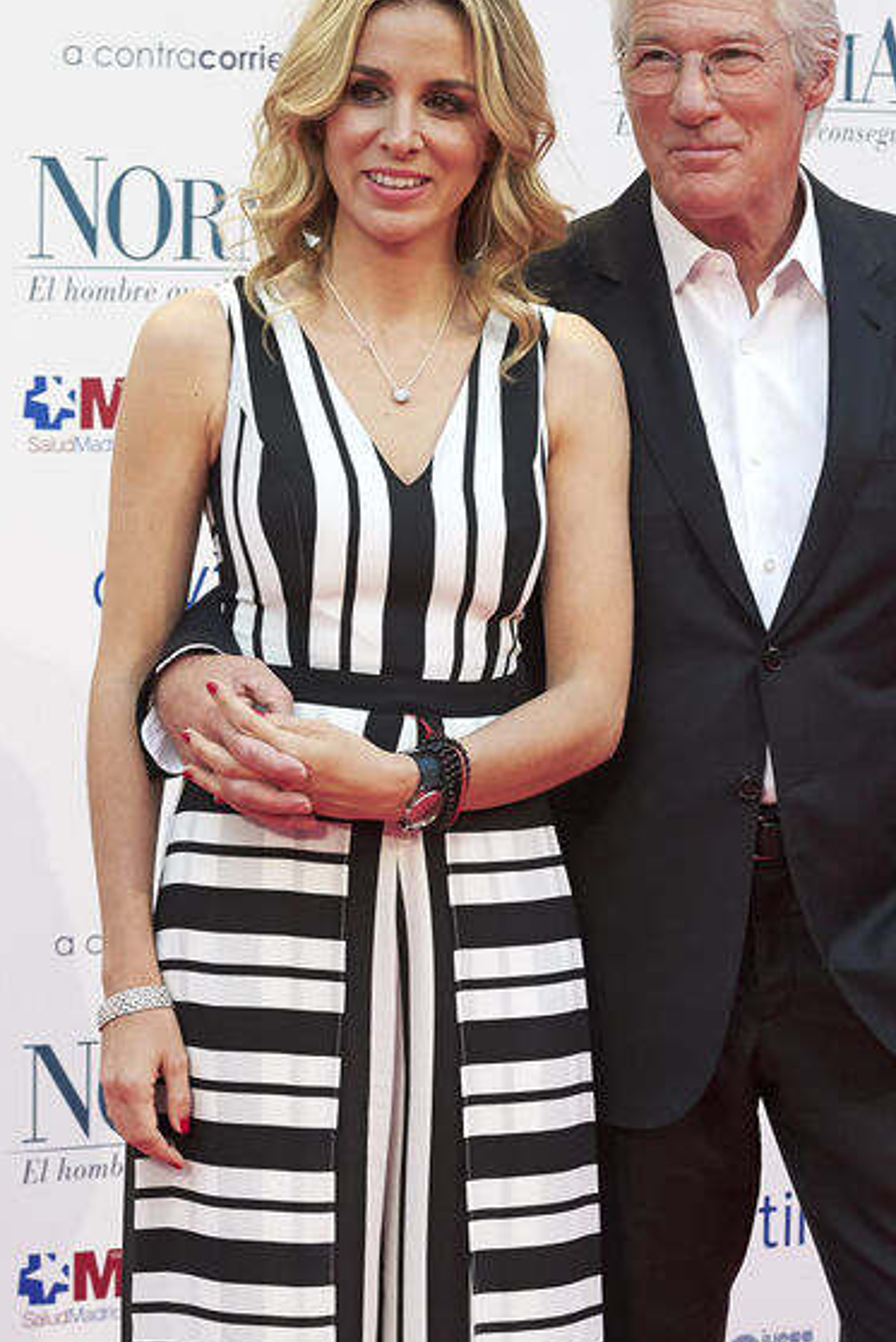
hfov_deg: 11.1
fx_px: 4626
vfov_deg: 16.4
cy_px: 990
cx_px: 593
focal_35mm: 124
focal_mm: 70
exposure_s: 1/400
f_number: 5
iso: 1600
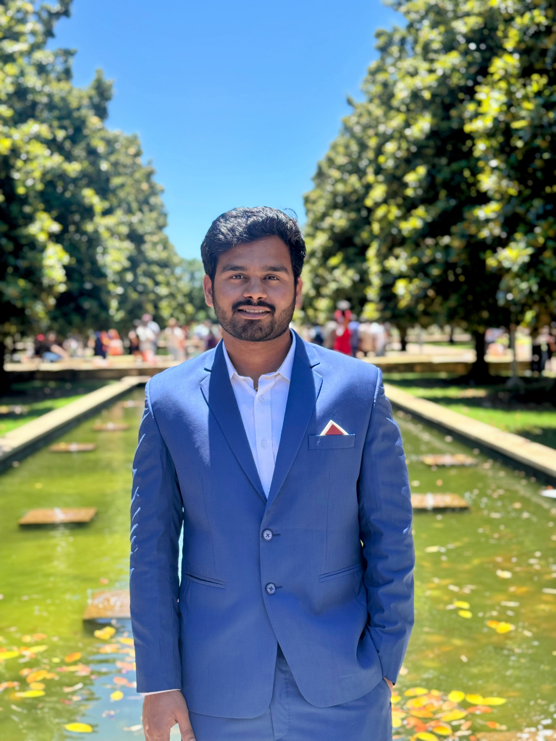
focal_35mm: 48
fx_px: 1028
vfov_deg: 39.7
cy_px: 370
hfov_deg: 30.3
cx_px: 278
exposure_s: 1/1133
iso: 64
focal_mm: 6.76
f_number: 1.78
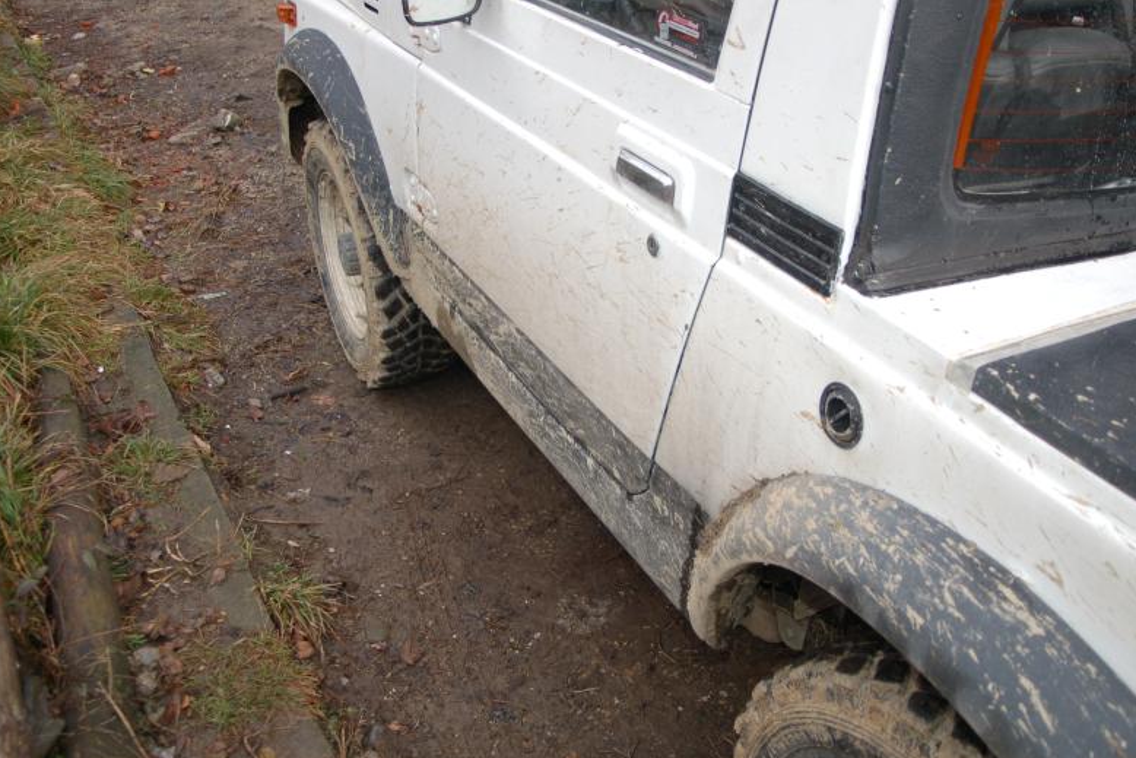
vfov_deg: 36.0
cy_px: 387
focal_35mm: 37
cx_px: 580
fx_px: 1168
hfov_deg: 51.9
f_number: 4
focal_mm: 24
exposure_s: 1/500
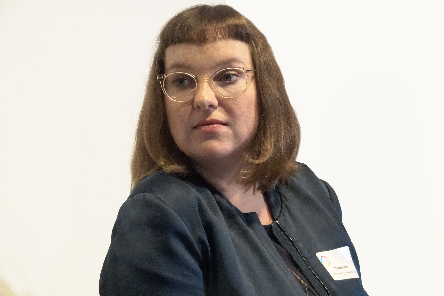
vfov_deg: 6.4
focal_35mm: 214
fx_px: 2639
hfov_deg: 9.6
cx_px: 222
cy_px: 148
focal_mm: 78.39
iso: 5000
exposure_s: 1/60
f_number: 8
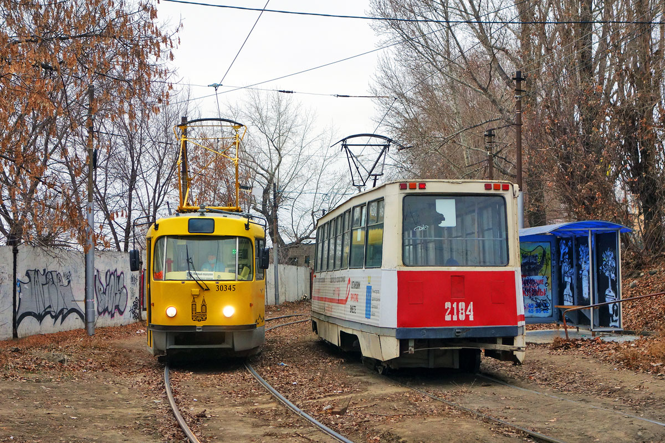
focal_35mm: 59
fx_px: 1090
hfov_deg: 33.9
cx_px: 332
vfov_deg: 23.0
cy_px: 222
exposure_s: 1/500
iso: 320
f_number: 3.5
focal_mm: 21.77
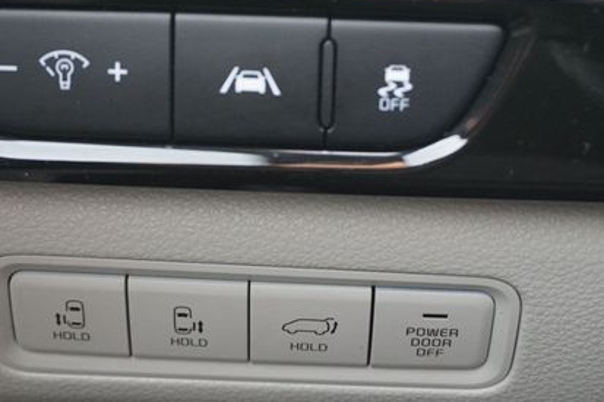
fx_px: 1325
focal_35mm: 79
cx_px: 257
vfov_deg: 17.3
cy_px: 175
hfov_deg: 25.7
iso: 800
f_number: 5
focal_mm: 34
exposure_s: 1/60
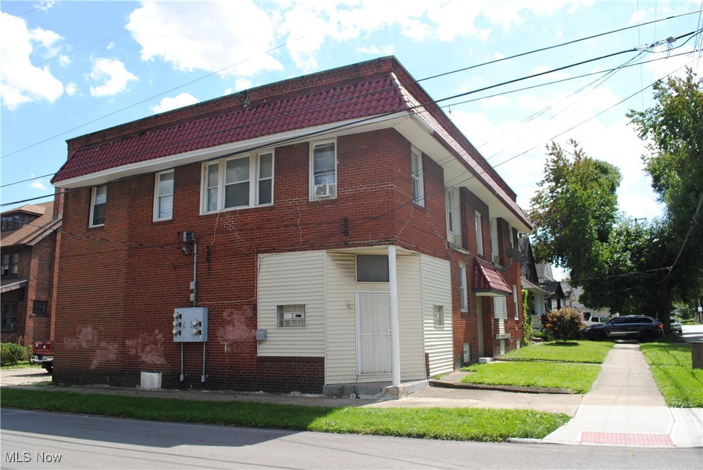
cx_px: 352
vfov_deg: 48.0
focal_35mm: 27
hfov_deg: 67.3
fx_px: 528
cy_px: 235
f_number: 7.1
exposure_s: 1/200
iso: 100
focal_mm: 18
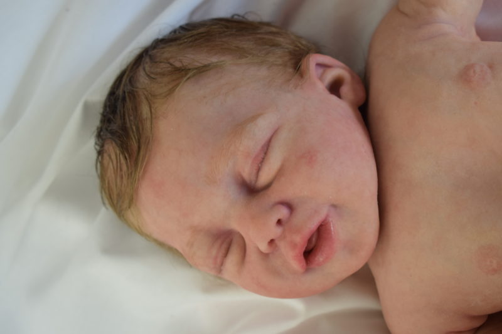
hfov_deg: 28.1
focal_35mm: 72
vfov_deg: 18.9
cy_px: 167
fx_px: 1004
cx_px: 251
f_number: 5.6
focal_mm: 48
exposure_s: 1/40
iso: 160
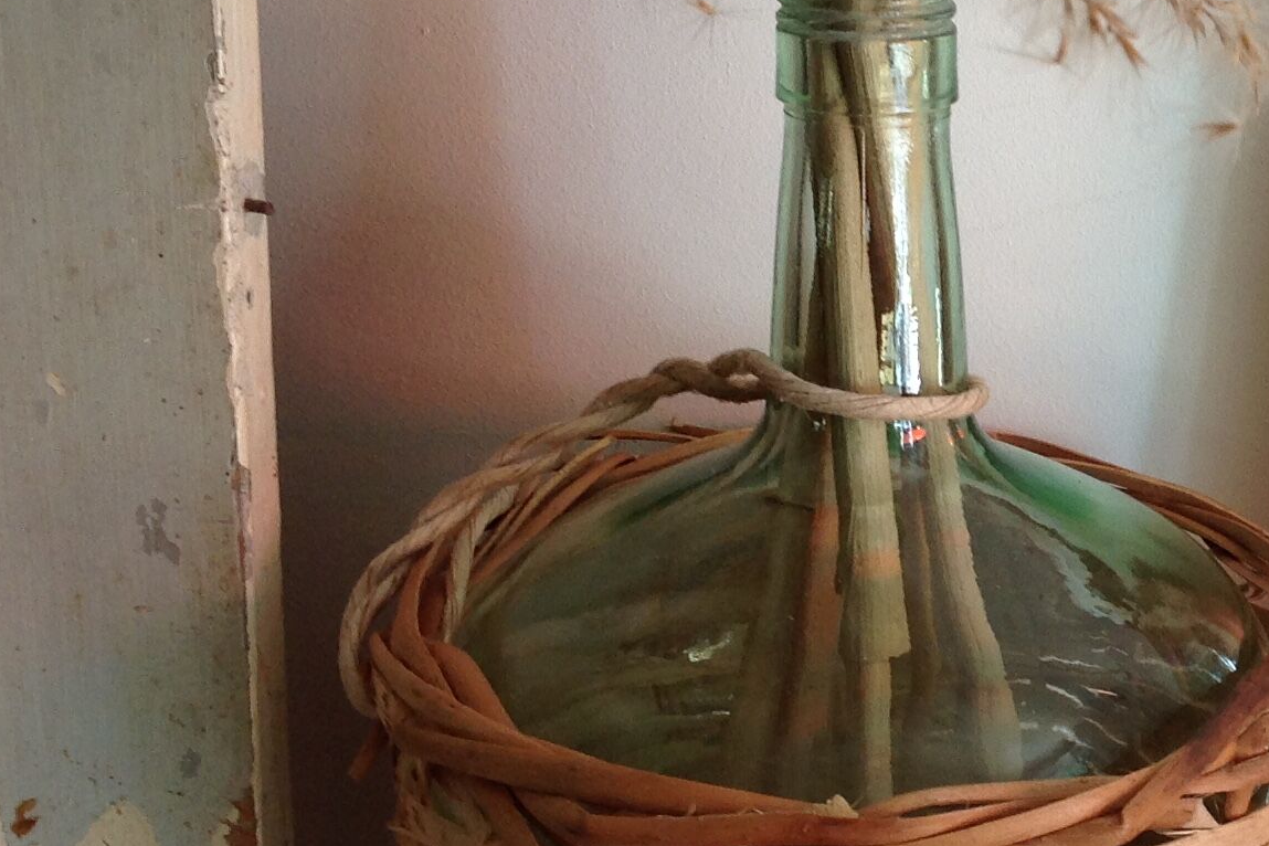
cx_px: 1208
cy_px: 505
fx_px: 2890
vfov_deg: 16.6
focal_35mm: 82
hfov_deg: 23.9
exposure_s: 1/40
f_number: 2.4
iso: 64
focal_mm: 4.28
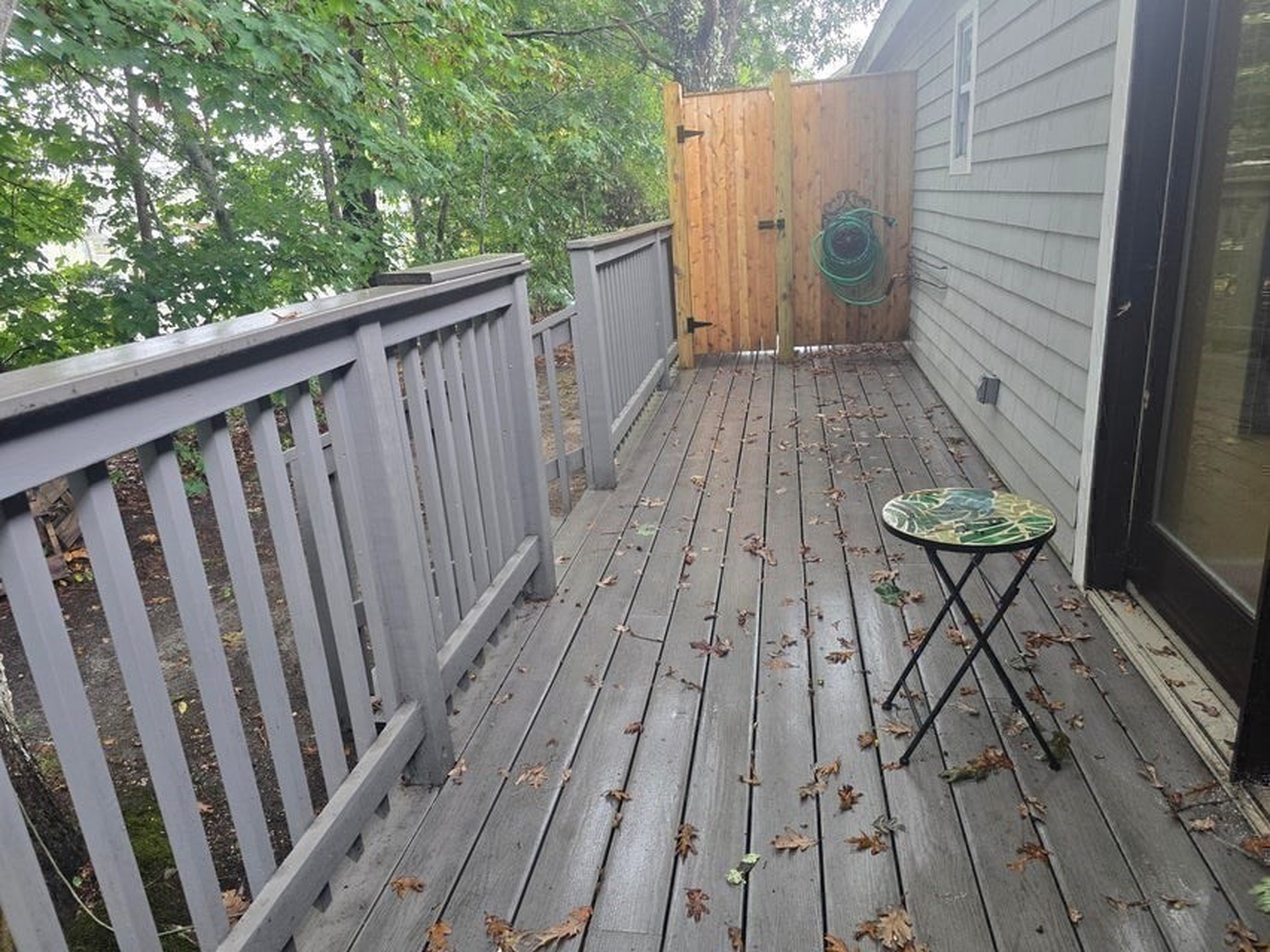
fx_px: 844
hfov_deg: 73.9
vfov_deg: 58.9
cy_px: 476
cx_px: 635
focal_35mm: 23
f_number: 1.7
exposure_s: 1/120
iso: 160
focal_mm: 6.3
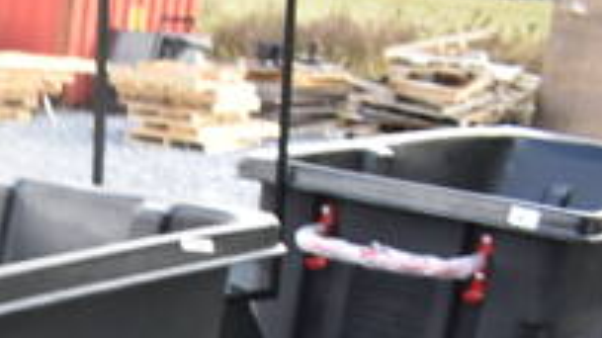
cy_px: 543
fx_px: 1356
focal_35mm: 85
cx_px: -285
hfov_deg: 21.3
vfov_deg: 13.2
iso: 360
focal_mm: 18
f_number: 5.6
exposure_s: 1/125
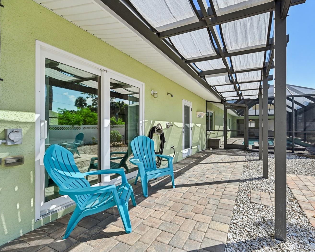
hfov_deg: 91.7
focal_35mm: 16
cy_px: 126
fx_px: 149
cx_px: 192
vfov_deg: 80.4
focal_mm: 14
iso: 400
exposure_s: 1/1250
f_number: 8
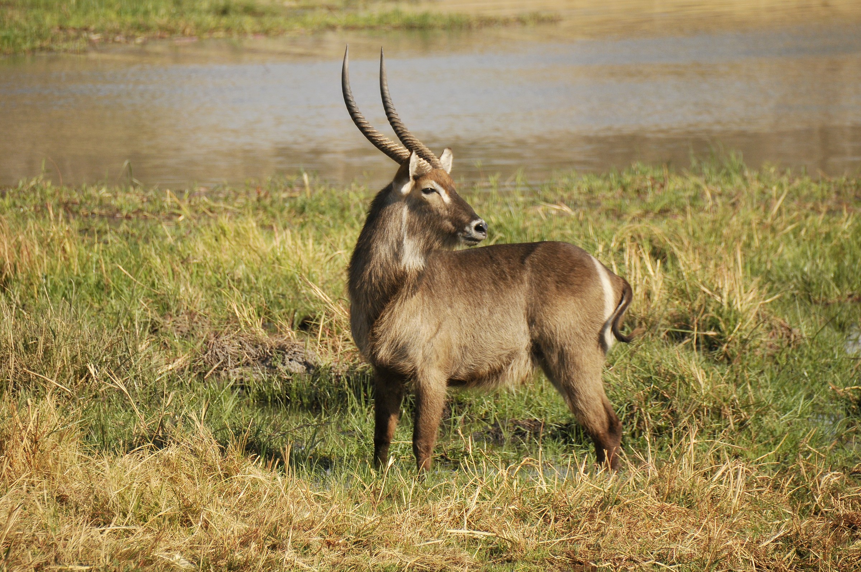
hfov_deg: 4.6
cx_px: 430
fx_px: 10749
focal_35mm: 450
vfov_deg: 3.0
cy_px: 286
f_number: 7.1
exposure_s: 1/1000
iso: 400
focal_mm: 300
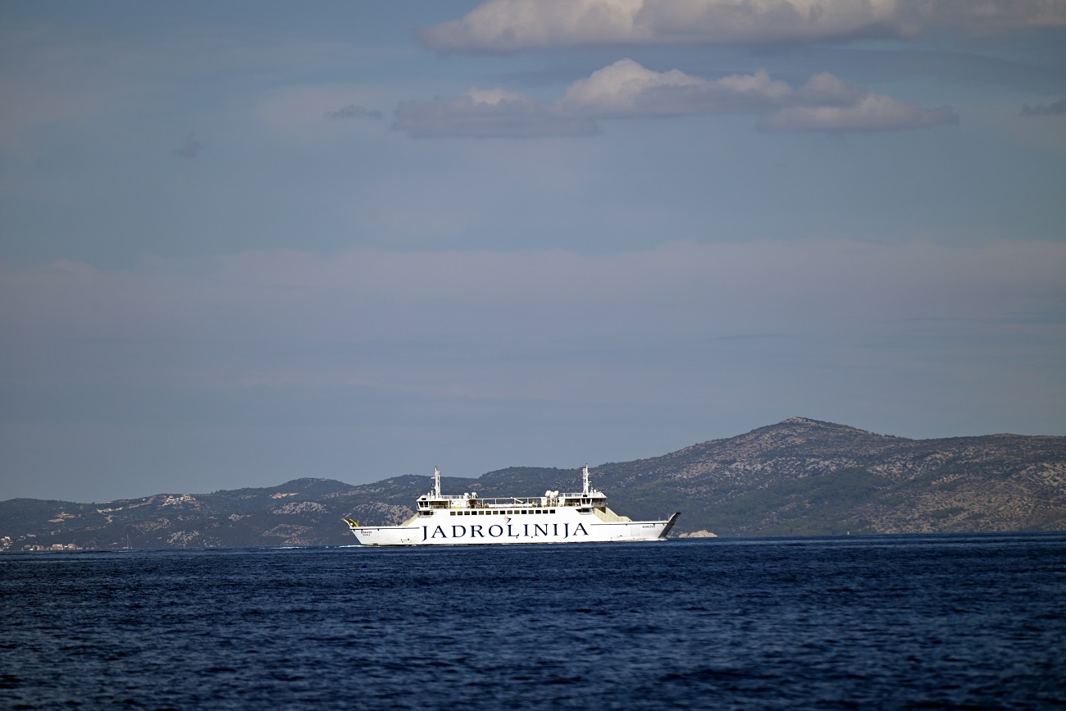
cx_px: 533
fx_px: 7699
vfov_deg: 5.3
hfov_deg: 7.9
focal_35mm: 260
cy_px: 356
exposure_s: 1/1000
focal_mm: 260
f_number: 6.3
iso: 100
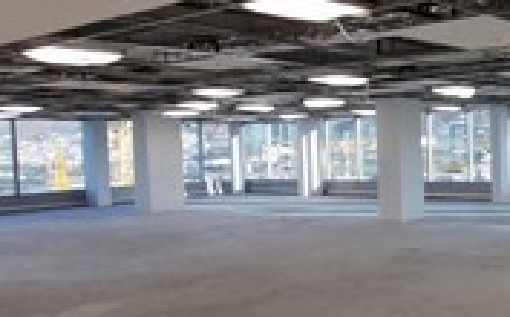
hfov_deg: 37.7
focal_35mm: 39
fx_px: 541
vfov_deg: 32.6
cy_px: 166
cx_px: 614
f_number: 2.2
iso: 80
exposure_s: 1/100
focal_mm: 2.2
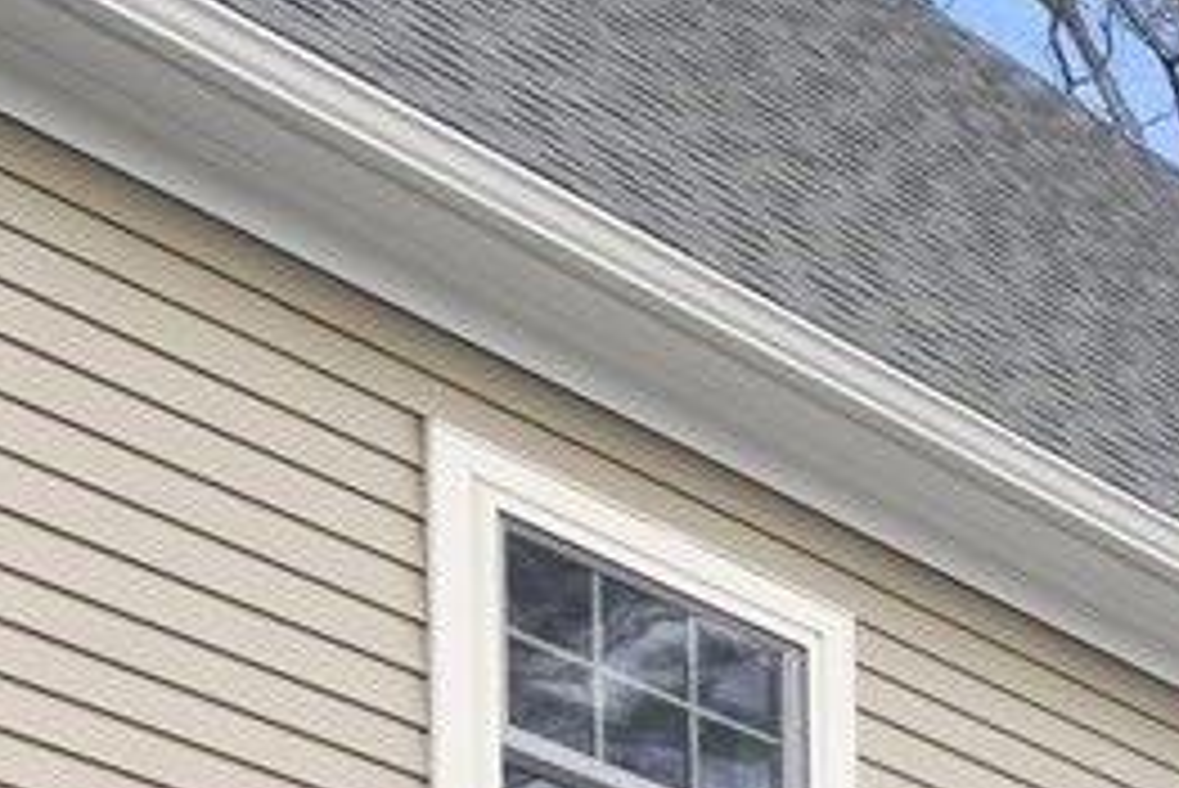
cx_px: 4338
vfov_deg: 9.0
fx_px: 4096
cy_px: 2344
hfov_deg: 9.0
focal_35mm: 125
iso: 250
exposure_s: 1/40
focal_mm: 16
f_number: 8
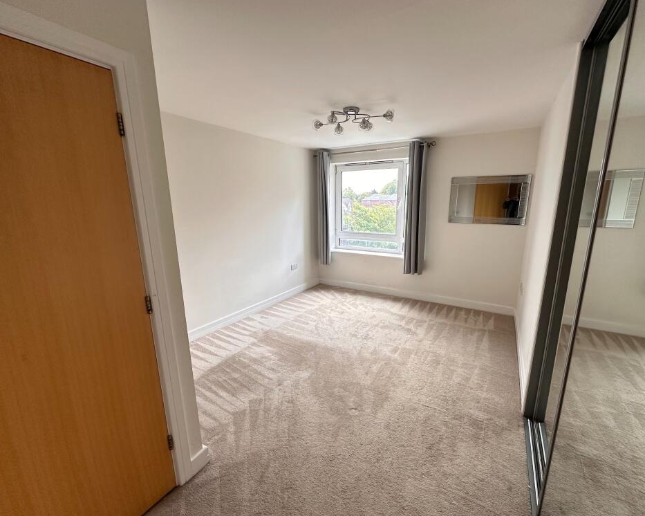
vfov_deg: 84.0
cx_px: 337
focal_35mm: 15
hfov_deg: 96.7
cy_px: 263
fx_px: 286
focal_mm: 2.22
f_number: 2.2
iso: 160
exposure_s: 1/99
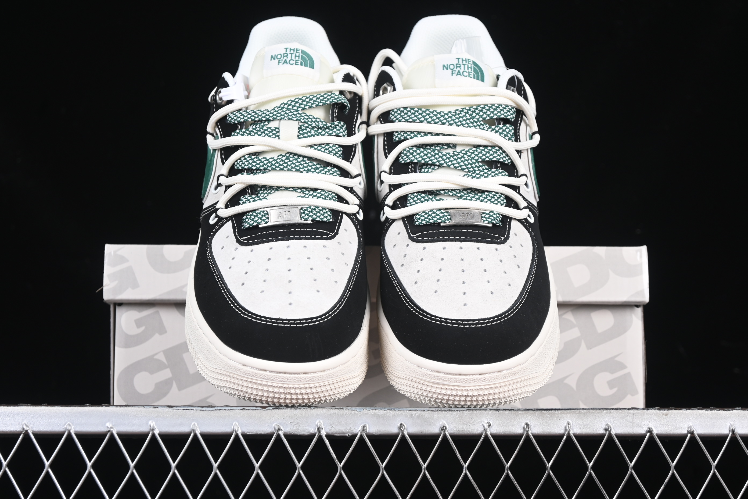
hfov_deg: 27.0
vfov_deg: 18.2
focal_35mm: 75
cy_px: 250
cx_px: 374
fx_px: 1558
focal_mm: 50
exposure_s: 1/60
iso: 160
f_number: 6.3
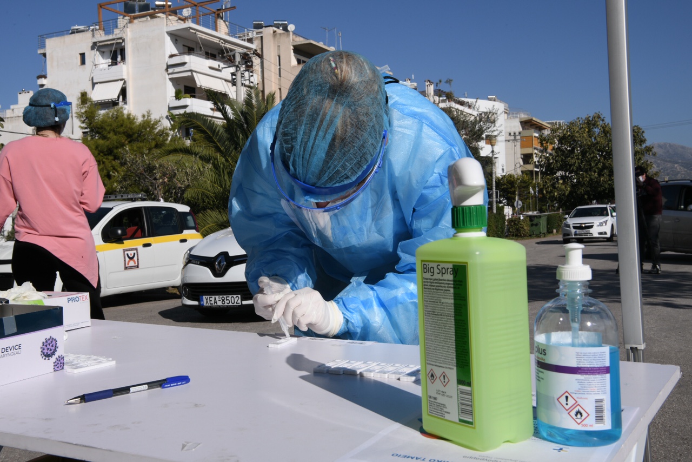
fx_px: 807
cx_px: 346
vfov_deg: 31.9
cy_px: 231
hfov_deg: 46.4
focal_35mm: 42
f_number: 22
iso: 200
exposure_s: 1/200
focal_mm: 42
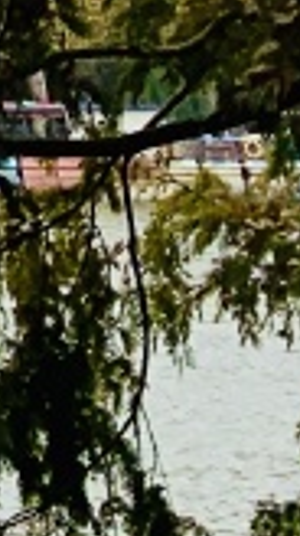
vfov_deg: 9.2
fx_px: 2933
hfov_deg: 4.4
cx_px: -1559
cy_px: -827
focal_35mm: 207
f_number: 1.8
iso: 25
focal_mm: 4.25
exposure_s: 1/371
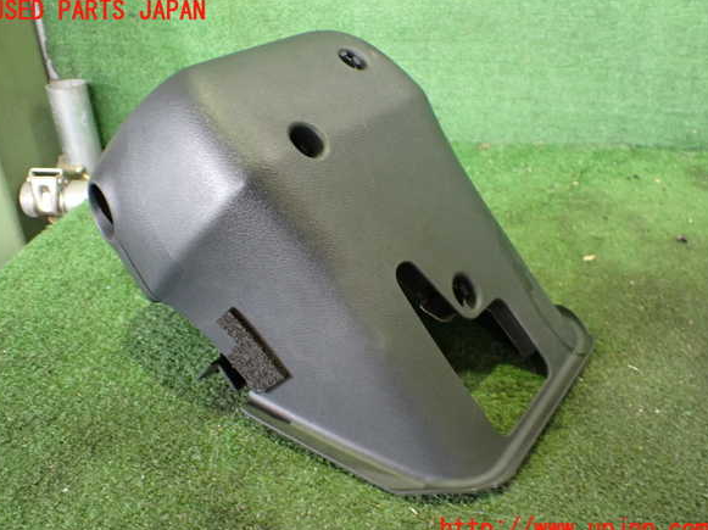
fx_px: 634
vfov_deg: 45.4
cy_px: 270
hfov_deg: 58.4
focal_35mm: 31
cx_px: 350
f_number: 2.3
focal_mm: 5.4
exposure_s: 1/30
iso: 800
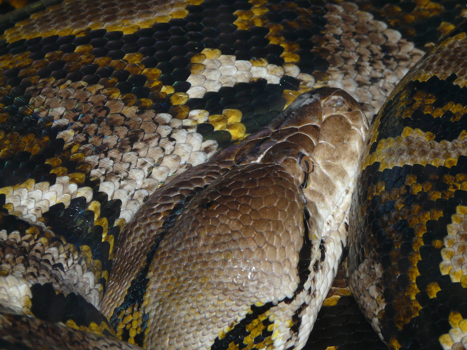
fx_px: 2509
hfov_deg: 10.6
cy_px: 175
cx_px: 234
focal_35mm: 186
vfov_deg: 8.0
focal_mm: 30.6
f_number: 3.6
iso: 100
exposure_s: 1/60
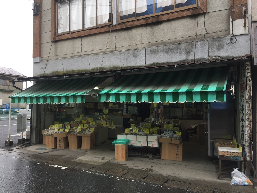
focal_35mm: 29
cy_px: 96
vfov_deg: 48.2
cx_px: 128
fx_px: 215
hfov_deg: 61.7
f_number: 2.2
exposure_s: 1/199
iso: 32
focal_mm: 4.15
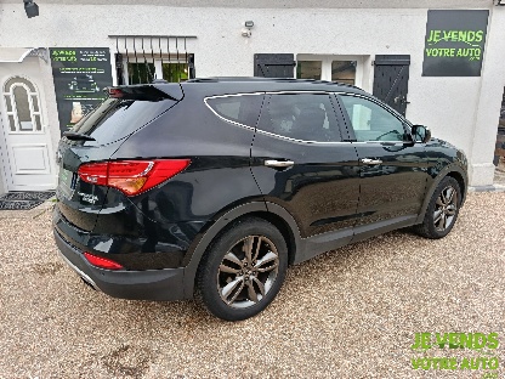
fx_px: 350
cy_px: 190
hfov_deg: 71.6
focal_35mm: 24
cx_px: 252
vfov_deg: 56.8
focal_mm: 5.24
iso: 151
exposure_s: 1/100
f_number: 1.7
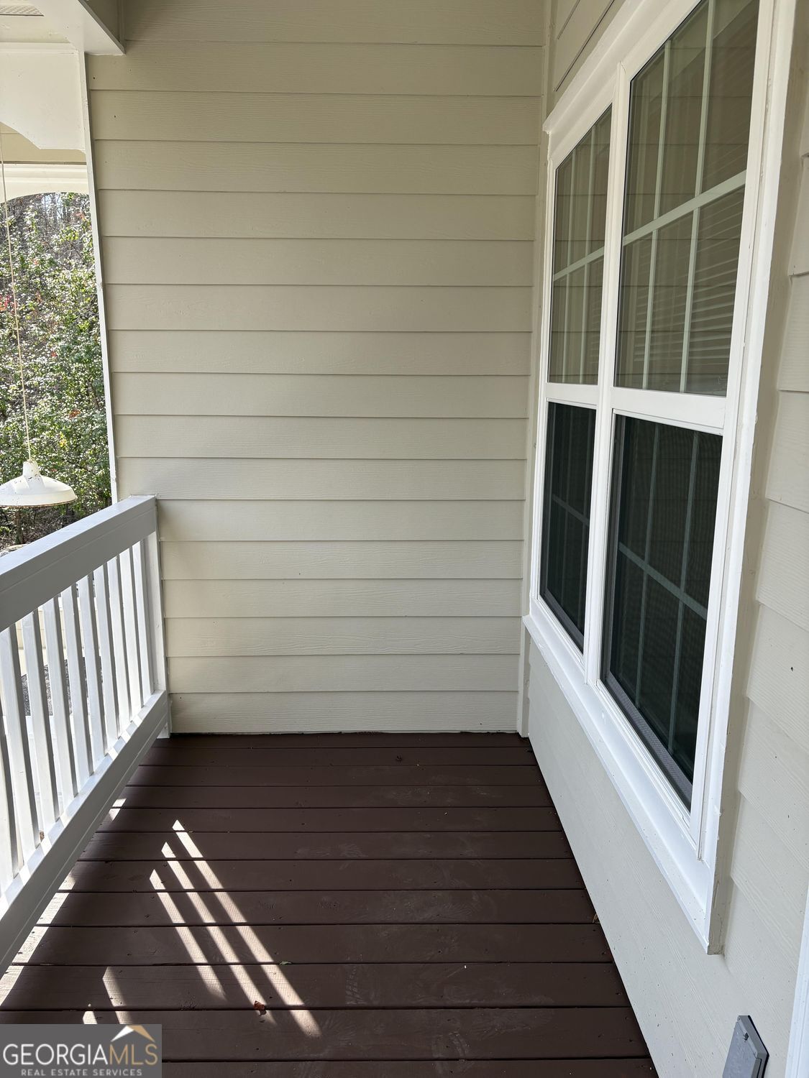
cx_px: 404
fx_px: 810
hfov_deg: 53.1
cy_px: 539
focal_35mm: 26
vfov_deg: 67.3
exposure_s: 1/354
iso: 50
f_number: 1.6
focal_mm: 5.96
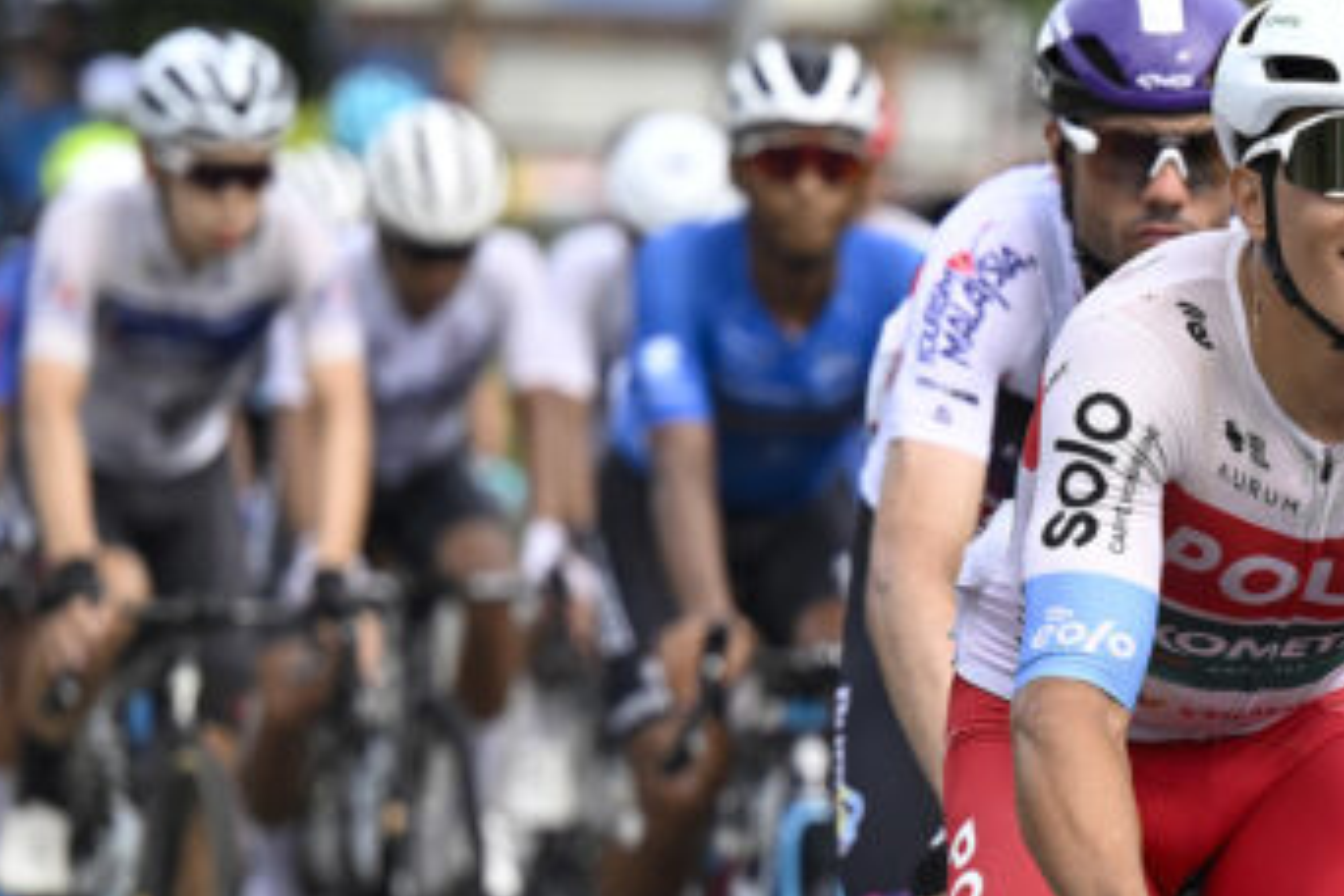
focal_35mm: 314
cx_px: 1285
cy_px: 996
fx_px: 11722
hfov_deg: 6.5
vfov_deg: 4.4
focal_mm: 125
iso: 800
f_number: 2.8
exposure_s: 1/6400
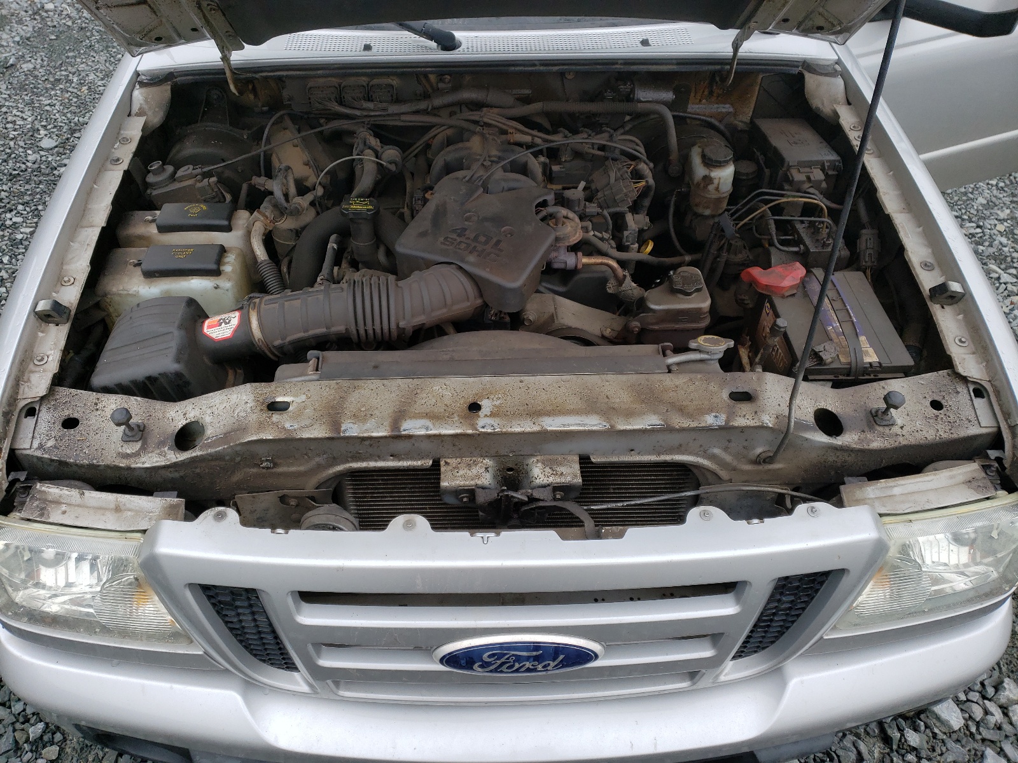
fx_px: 765
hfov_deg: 67.3
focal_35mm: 26
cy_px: 382
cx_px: 509
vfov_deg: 53.1
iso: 50
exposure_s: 1/250
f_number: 1.5
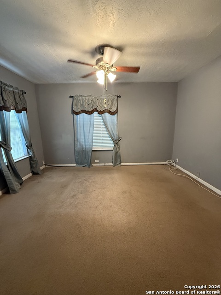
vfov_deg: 102.1
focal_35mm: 14
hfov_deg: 85.7
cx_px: 110
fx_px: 119
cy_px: 148
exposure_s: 1/60
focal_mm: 2.22
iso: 800
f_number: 2.2
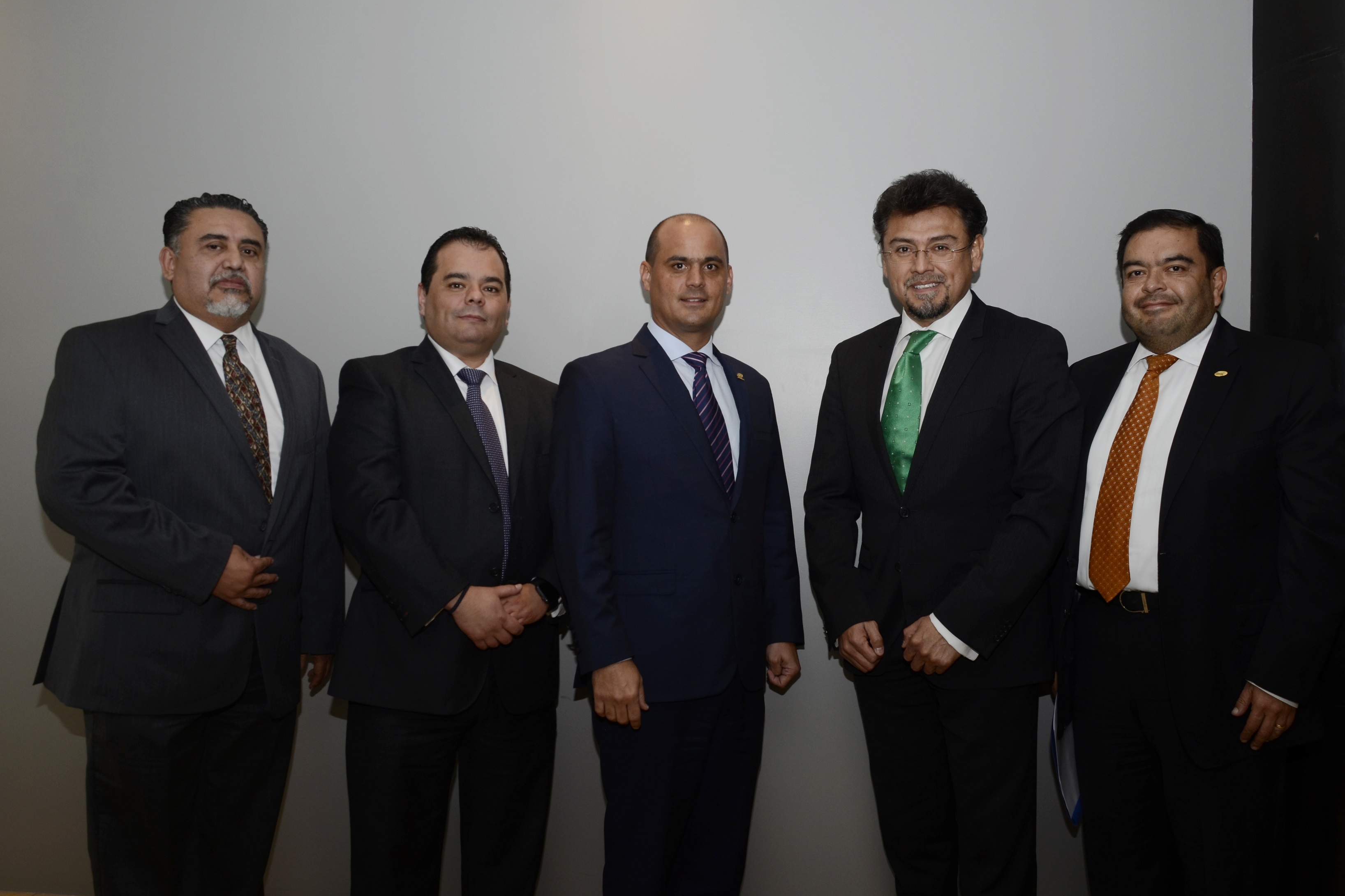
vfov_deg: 42.3
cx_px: 690
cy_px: 458
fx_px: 1158
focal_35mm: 31
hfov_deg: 60.3
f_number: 5.6
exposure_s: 1/60
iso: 320
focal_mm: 20
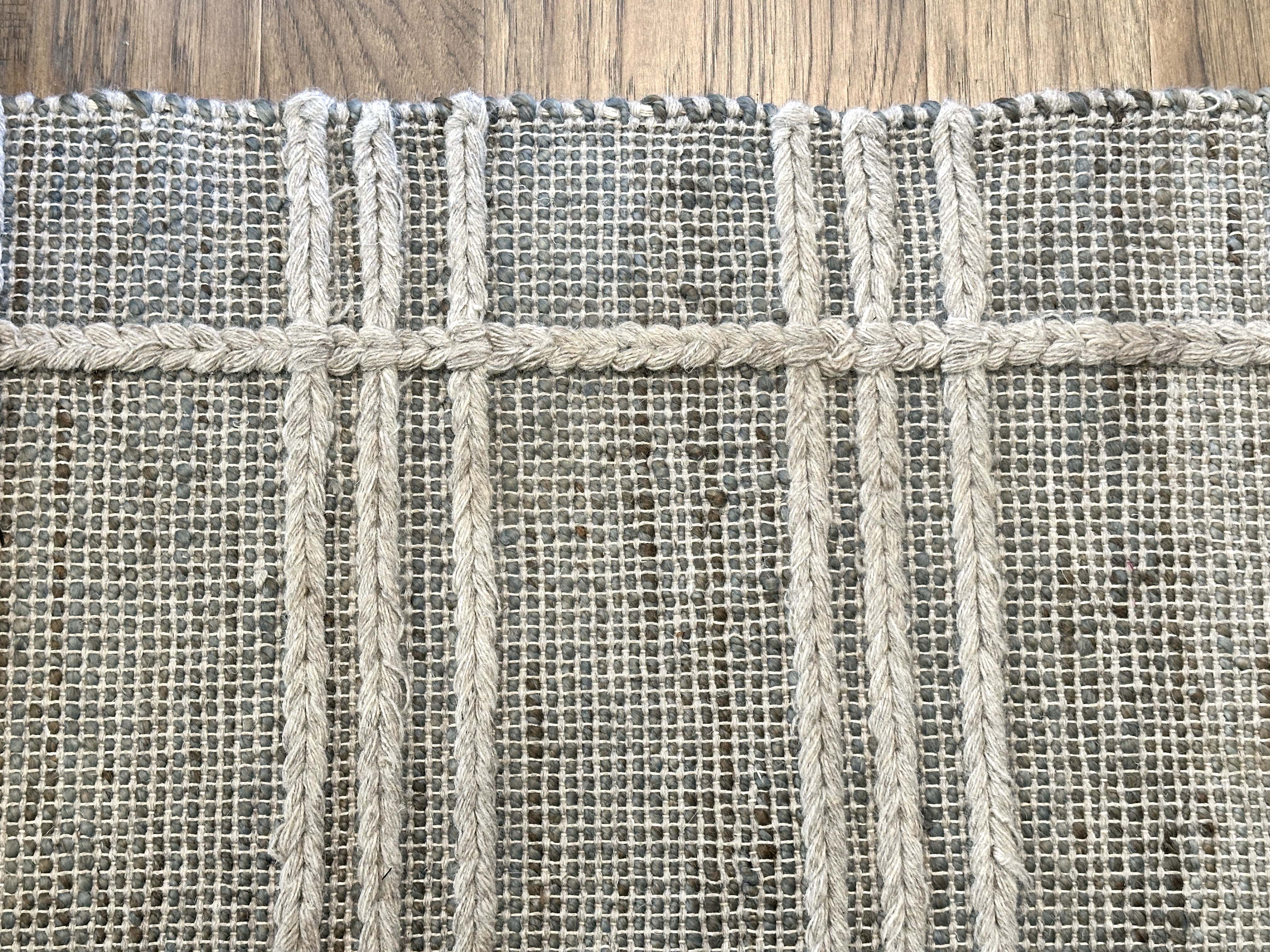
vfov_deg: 30.3
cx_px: 635
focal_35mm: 48
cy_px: 476
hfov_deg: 39.7
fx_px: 1761
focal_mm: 6.86
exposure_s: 1/40
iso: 200
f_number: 1.78
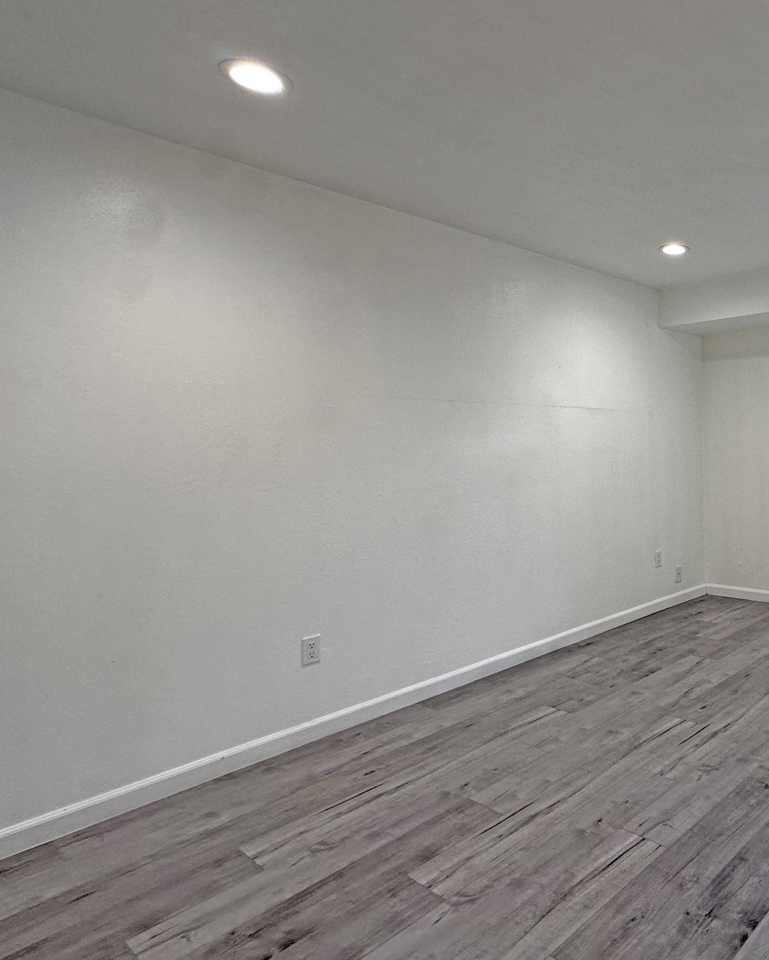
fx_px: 626
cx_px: 733
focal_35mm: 22
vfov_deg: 74.6
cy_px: 411
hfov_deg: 52.8
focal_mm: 2.22
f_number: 2.2
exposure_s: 1/120
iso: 160
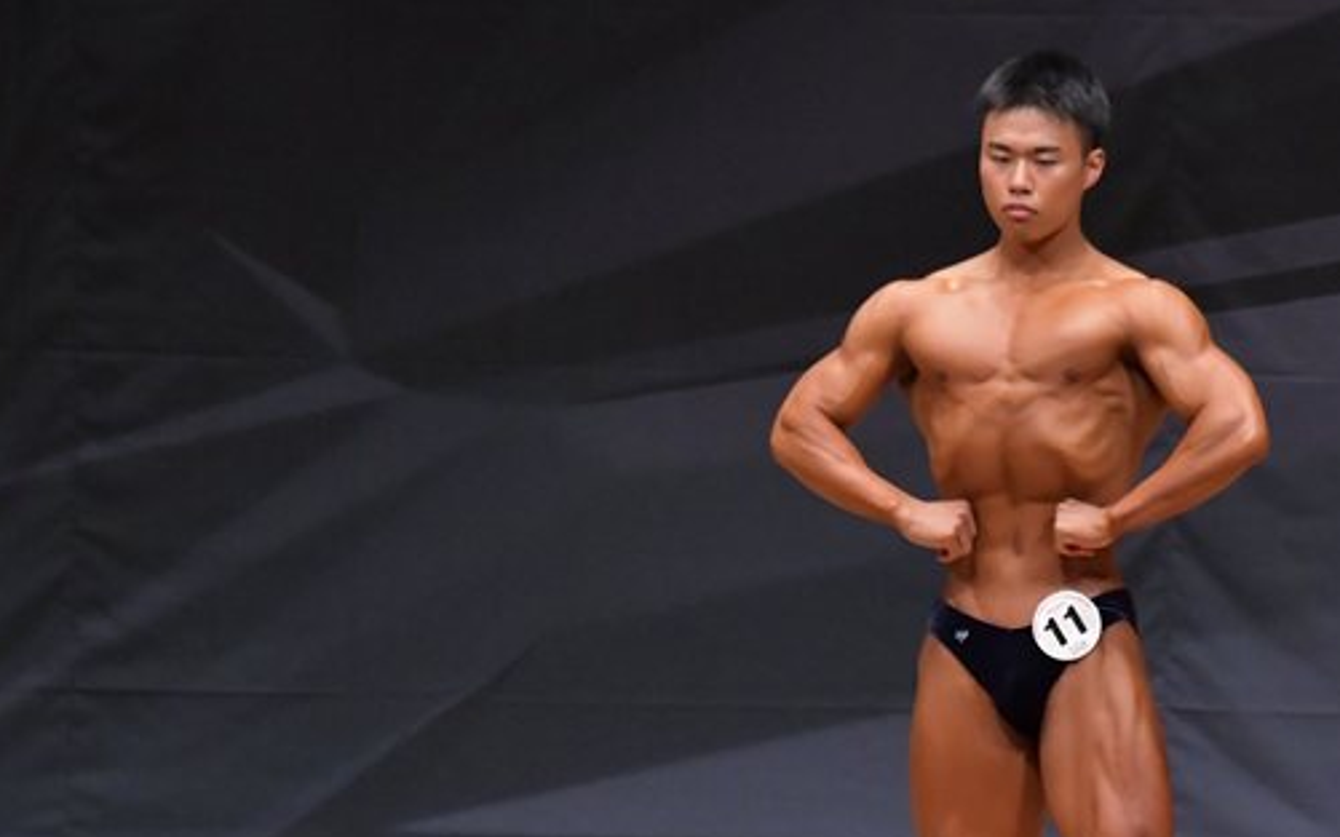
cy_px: 644
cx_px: 1004
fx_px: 16395
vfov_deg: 2.9
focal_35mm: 449
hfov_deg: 4.7
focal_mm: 190
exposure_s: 1/400
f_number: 5.6
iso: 6400
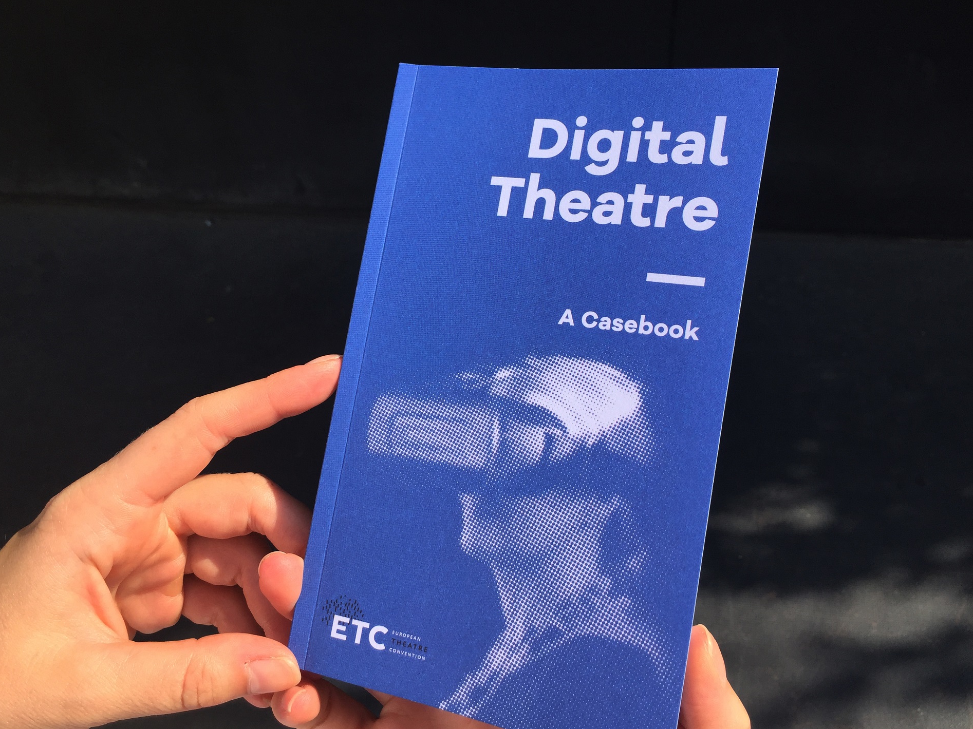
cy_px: 359
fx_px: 843
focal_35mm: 30
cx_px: 482
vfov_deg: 46.8
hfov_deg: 60.0
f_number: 2.2
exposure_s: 1/1364
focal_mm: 4.15
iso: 32
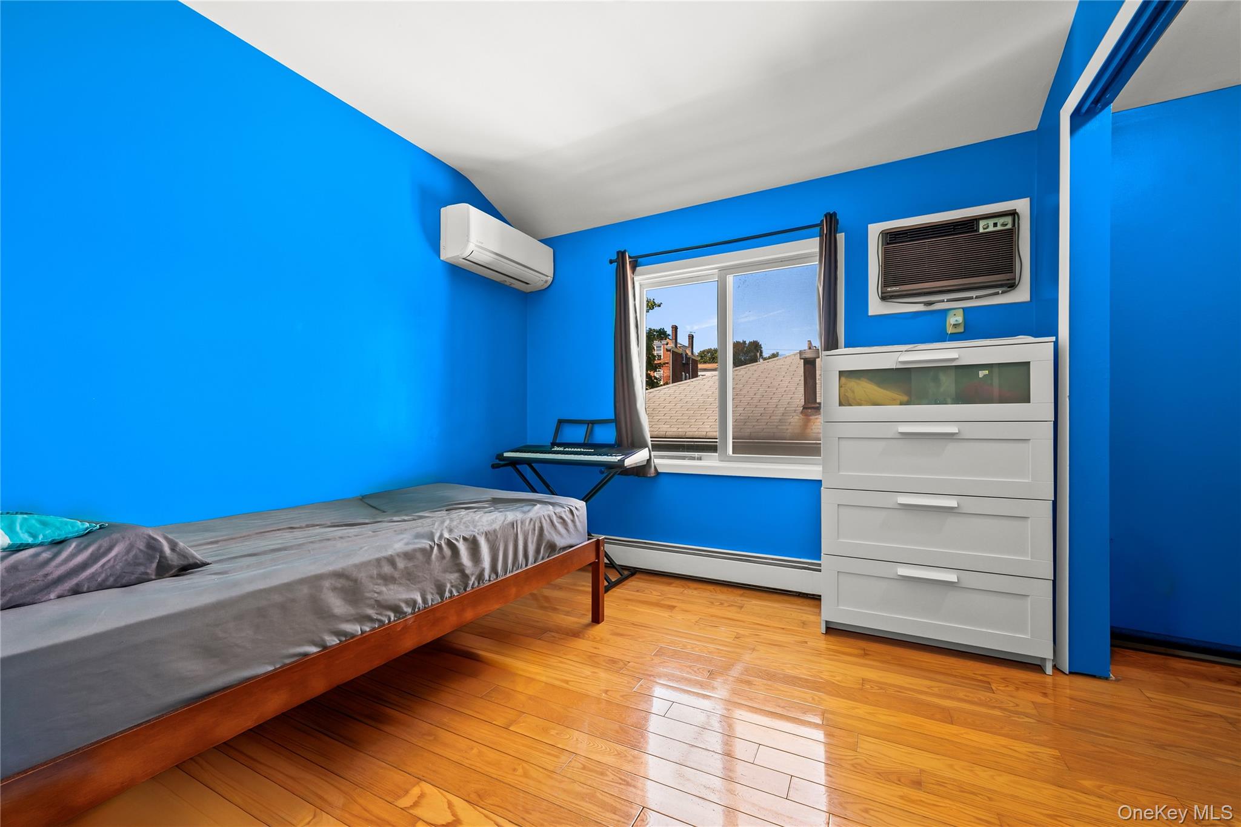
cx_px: 620
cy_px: 414
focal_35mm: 14
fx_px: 483
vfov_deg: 81.2
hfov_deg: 104.3
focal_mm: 14
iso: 800
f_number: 8
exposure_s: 1/5
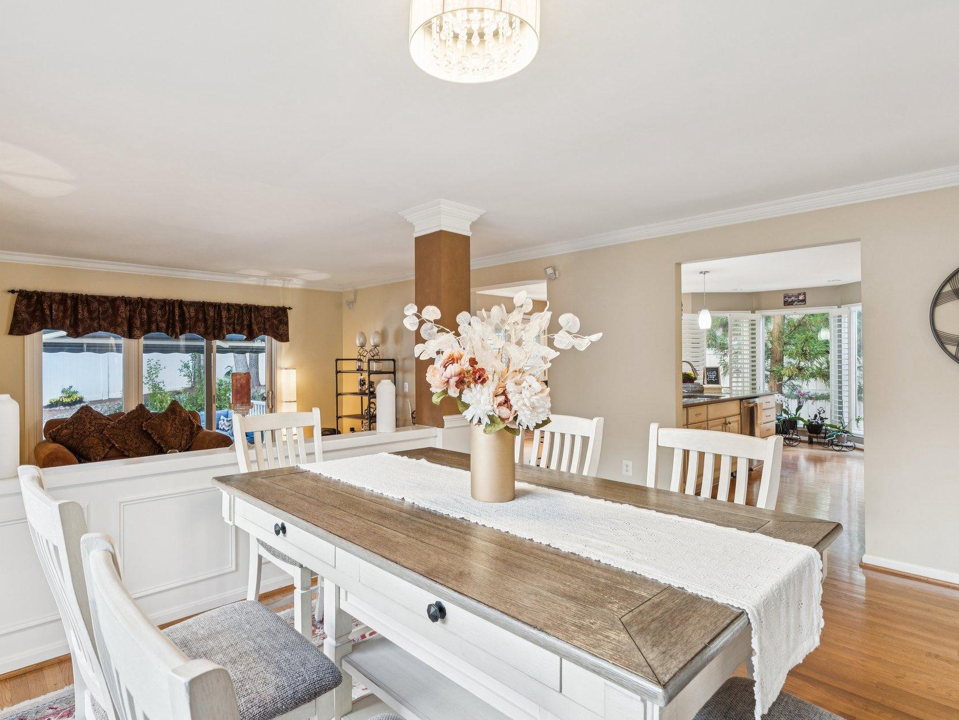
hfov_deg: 84.3
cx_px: 421
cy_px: 361
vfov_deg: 68.7
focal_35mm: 19
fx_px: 526
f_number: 8
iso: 200
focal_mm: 16
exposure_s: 1/6
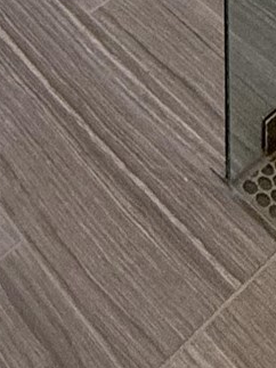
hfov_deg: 14.2
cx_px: -87
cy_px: -760
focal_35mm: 100
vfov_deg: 11.1
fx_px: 1064
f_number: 2.2
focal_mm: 2.22
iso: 200
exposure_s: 1/120
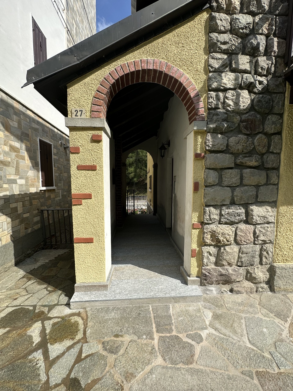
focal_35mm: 14
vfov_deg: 102.1
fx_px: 158
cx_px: 146
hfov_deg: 85.7
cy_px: 196
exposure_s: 1/1473
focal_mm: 2.22
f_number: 2.2
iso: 50
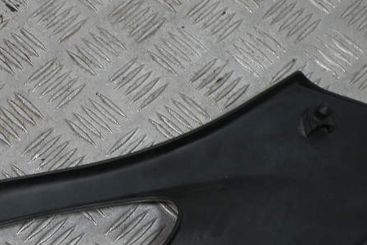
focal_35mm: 64
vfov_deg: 21.0
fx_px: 653
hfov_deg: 30.6
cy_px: 193
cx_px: 74
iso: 64
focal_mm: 4.7
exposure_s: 1/78
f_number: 3.5
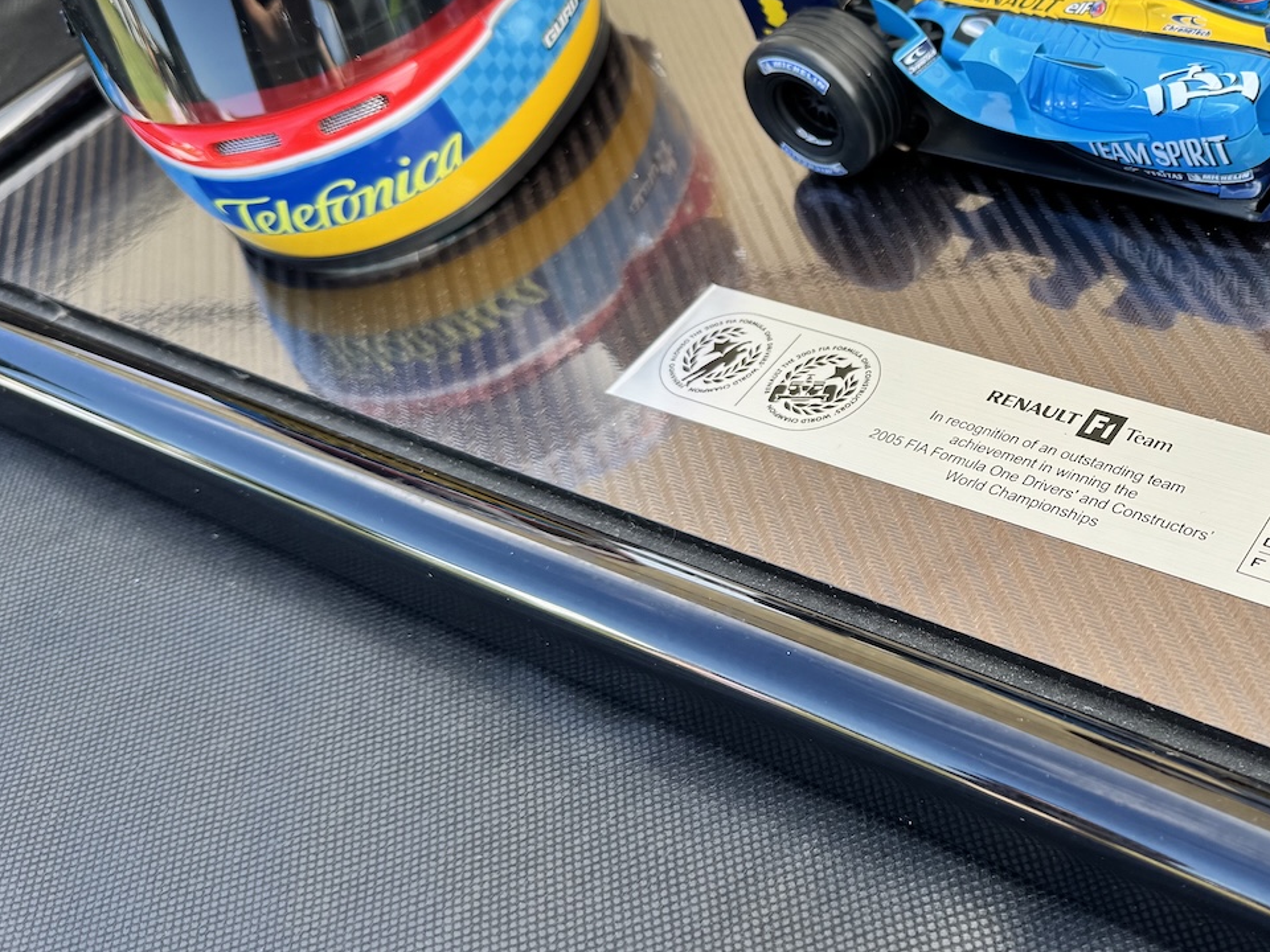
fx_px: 1651
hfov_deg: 39.6
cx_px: 1098
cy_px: 377
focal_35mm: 45
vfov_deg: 32.1
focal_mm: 6.76
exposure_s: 1/522
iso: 80
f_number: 1.78
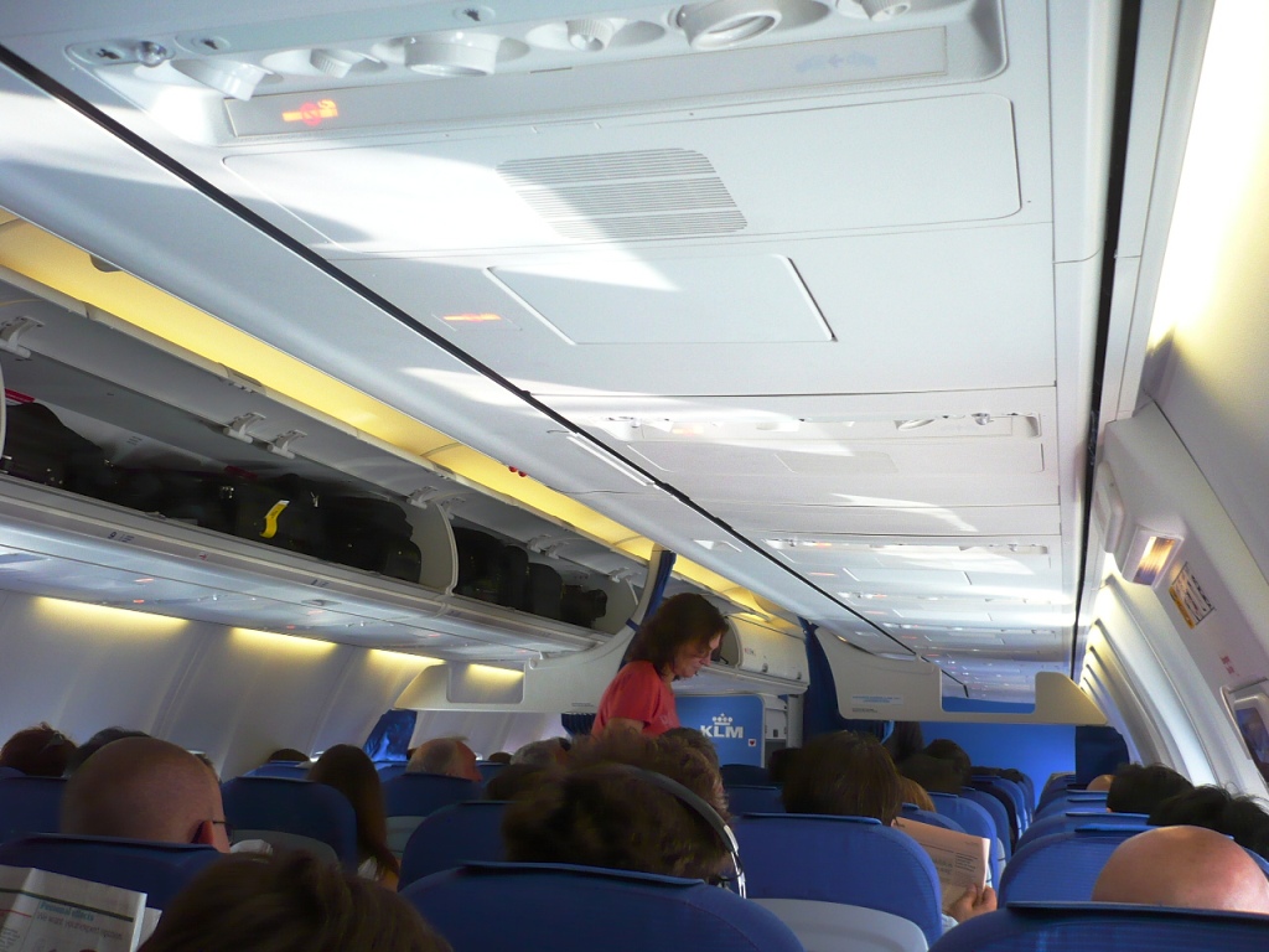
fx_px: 1283
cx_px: 634
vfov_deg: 40.7
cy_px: 476
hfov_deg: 52.6
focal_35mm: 35
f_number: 2.8
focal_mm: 5.8
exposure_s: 1/30
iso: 200
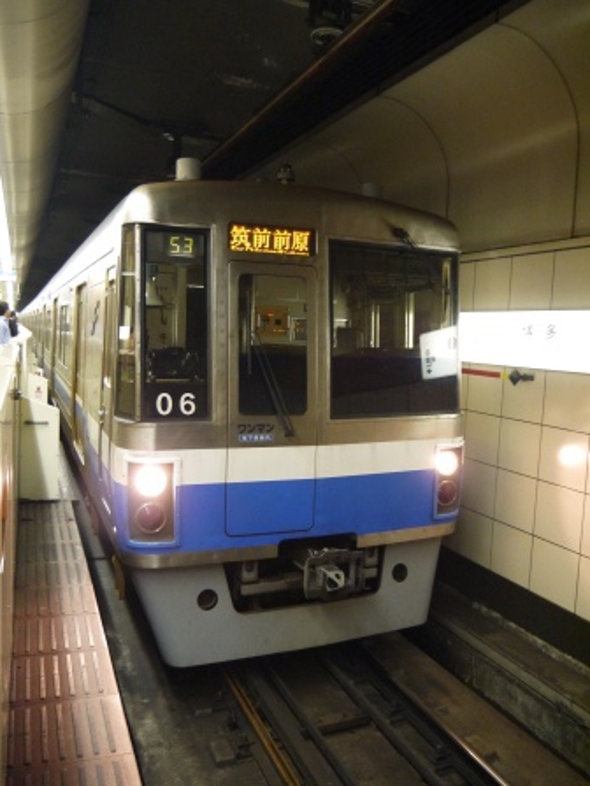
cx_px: 295
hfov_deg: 49.7
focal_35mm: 28
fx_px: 636
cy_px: 393
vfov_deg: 63.4
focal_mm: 14
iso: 1600
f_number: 3.5
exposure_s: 1/50
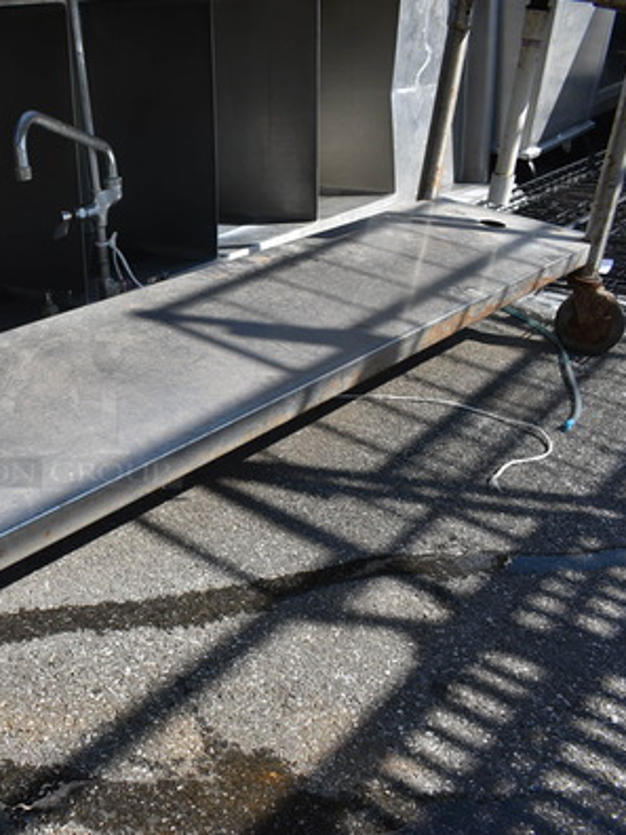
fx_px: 964
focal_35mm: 40
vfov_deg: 46.8
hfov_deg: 33.4
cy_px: 413
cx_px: 25
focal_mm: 18
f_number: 8
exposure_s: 1/500
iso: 200
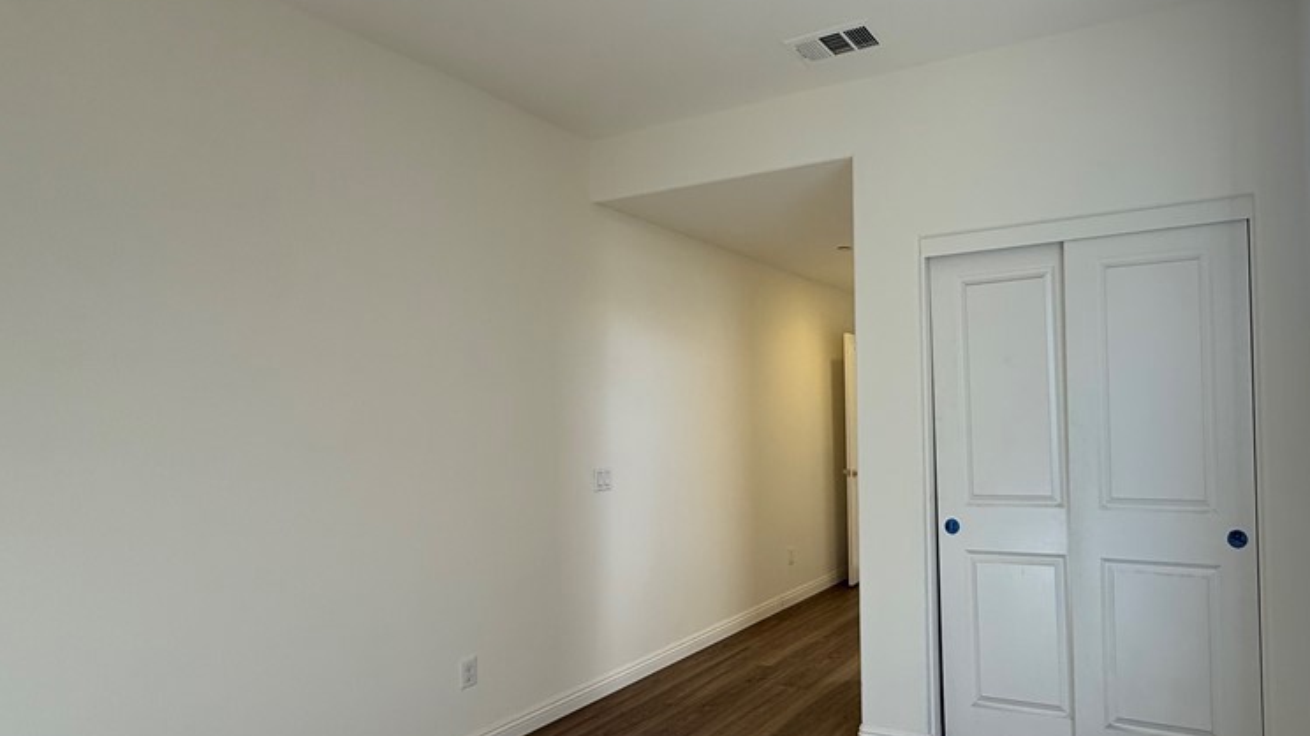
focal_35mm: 21
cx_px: 872
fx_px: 729
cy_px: 396
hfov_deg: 81.1
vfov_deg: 53.5
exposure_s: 1/99
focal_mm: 2.22
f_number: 2.2
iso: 160
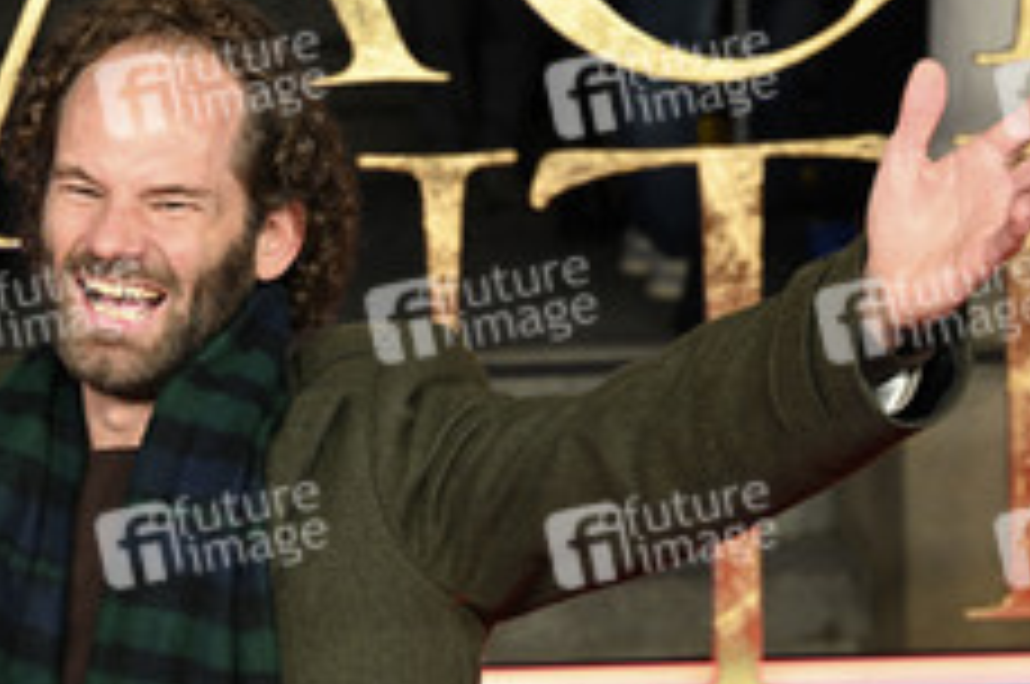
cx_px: 92
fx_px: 4228
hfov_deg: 13.8
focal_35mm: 148
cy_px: 423
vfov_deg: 9.2
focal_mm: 75
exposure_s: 1/125
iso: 640
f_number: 5.6
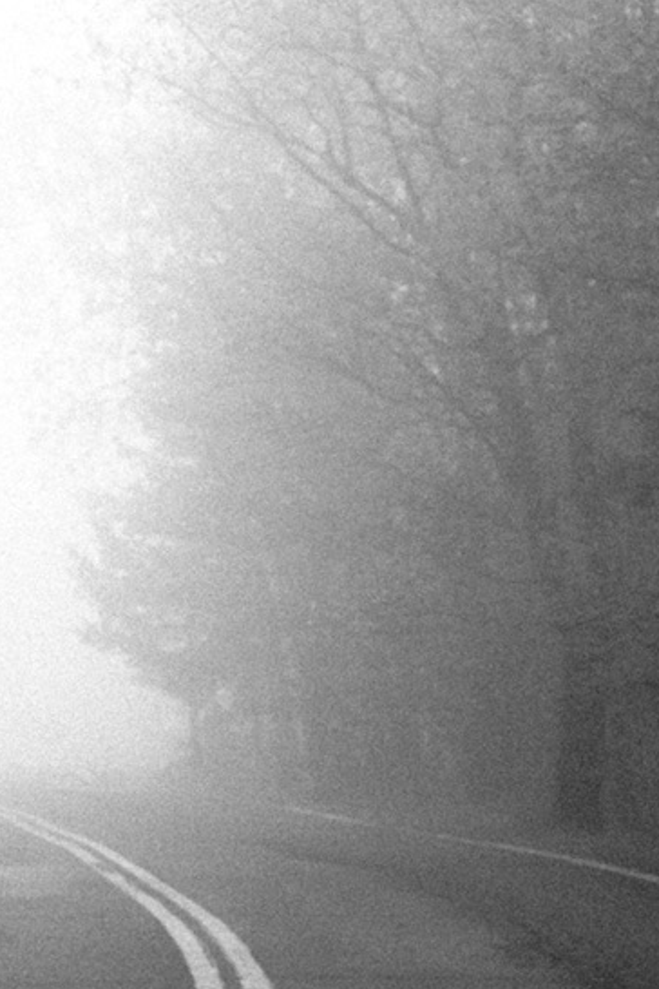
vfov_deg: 9.7
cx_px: -143
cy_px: 772
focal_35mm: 211
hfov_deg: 6.5
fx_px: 5793
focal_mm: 35
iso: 100
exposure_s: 1/900
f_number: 1.4
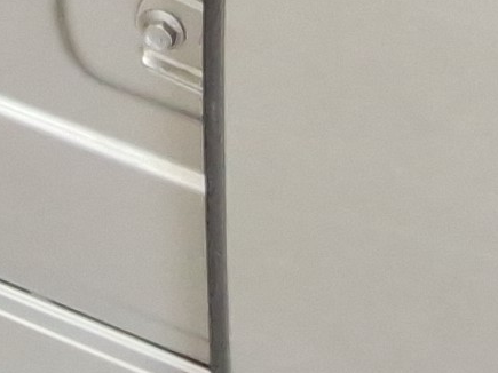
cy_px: -968
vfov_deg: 6.2
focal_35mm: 210
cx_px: -927
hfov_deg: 8.2
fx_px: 3020
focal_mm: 2.91
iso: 43
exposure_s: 1/60
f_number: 1.9
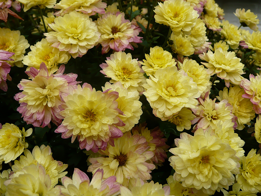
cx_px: 130
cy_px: 98
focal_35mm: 28
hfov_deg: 63.4
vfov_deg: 49.7
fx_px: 211
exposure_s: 1/250
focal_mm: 4.6
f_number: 3.3
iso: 100
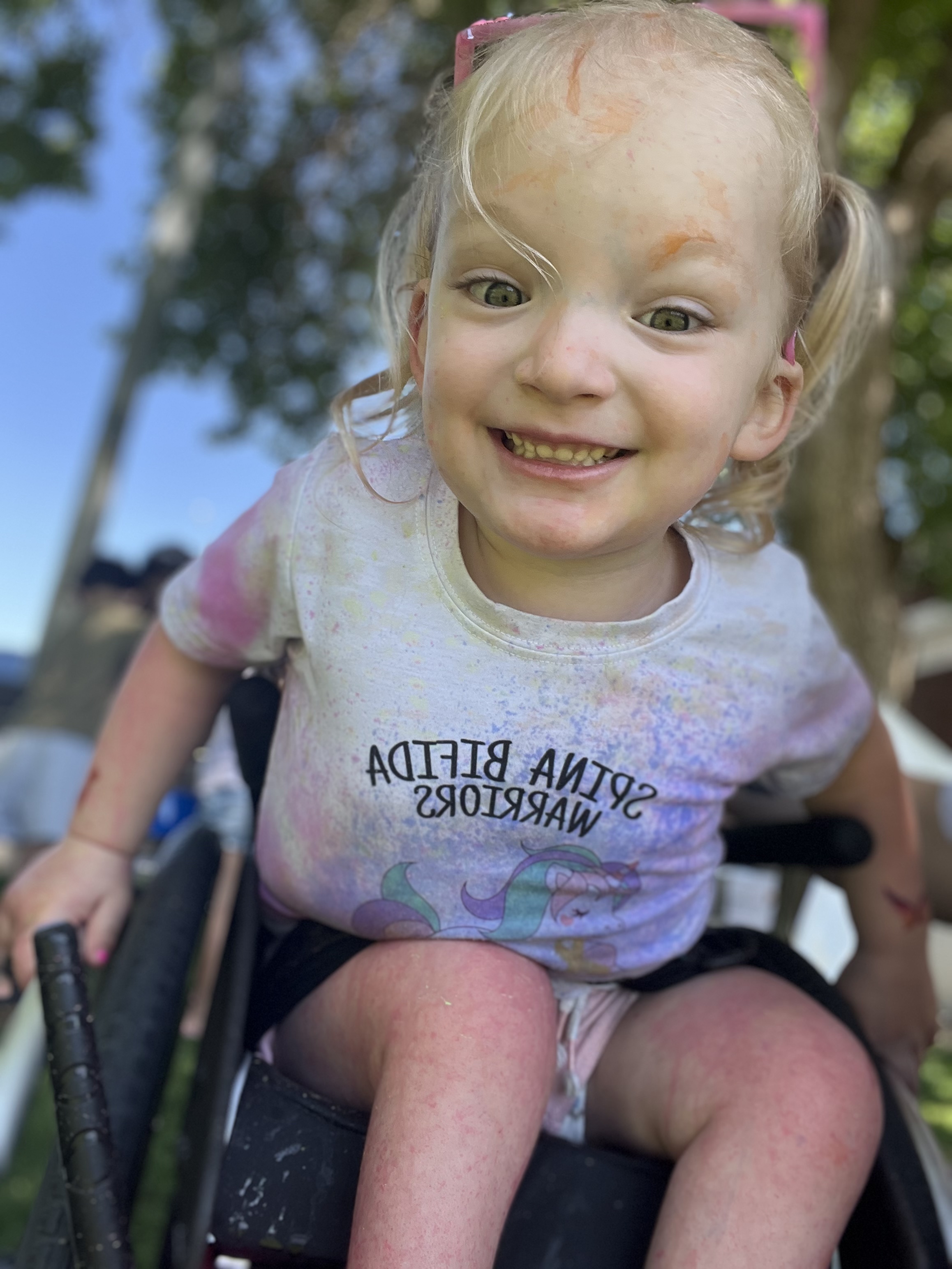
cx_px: 476
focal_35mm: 30
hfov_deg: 46.8
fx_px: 1100
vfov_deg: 60.0
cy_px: 634
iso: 25
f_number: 2.2
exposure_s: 1/122
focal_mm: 2.71
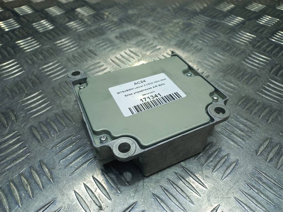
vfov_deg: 54.9
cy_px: 106
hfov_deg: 69.4
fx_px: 204
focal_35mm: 25
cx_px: 142
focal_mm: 4.6
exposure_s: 1/100
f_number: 1.8
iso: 32
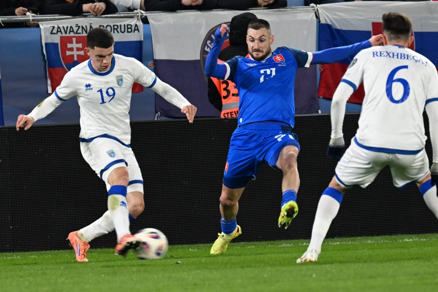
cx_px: 219
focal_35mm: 402
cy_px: 146
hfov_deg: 5.1
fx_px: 4891
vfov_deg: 3.4
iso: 4000
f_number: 7.1
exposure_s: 1/640
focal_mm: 400
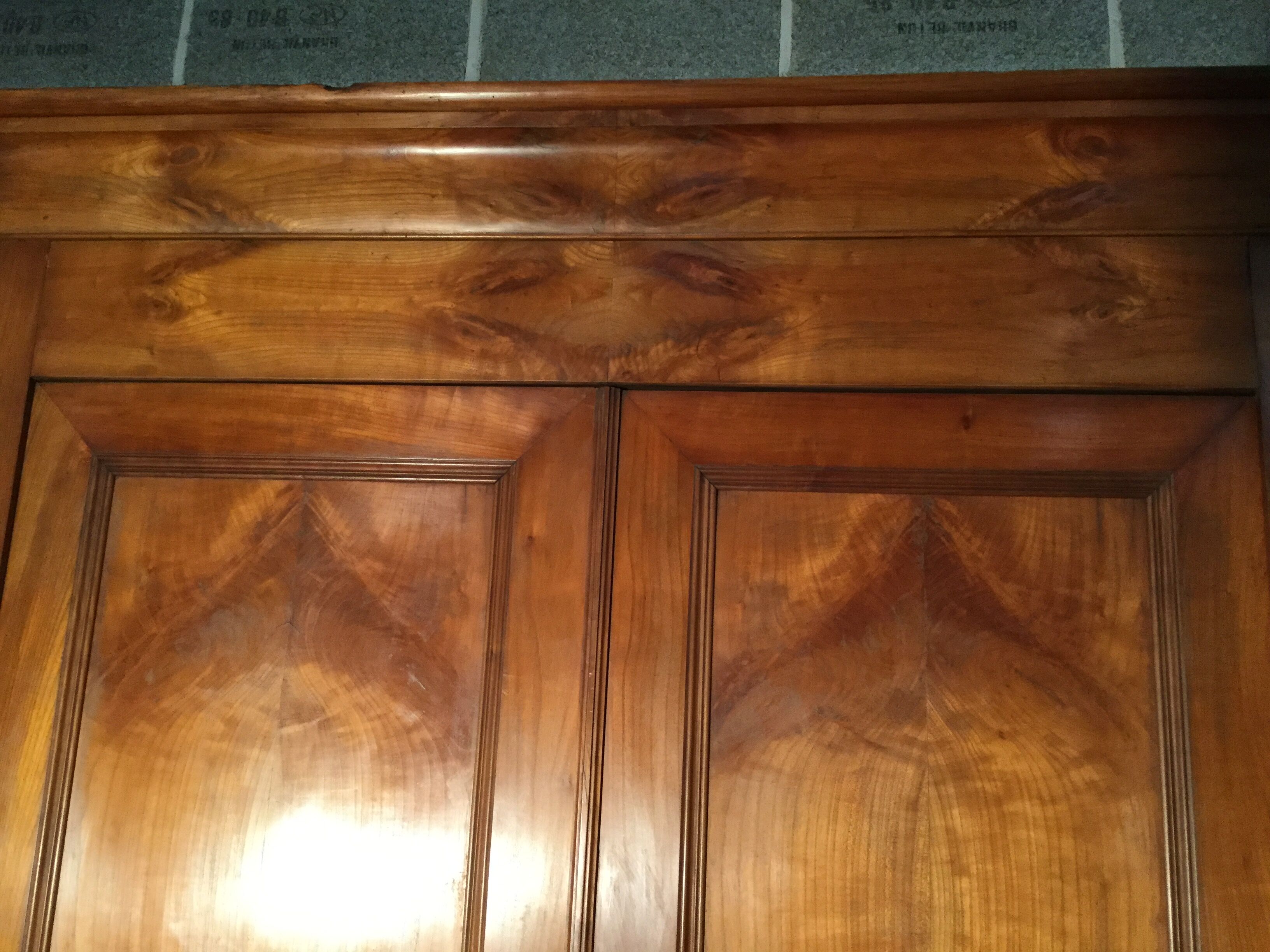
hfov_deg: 58.4
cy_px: 476
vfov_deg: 45.4
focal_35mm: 31
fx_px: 1137
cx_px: 635
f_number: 2.4
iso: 200
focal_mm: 3.3
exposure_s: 1/33
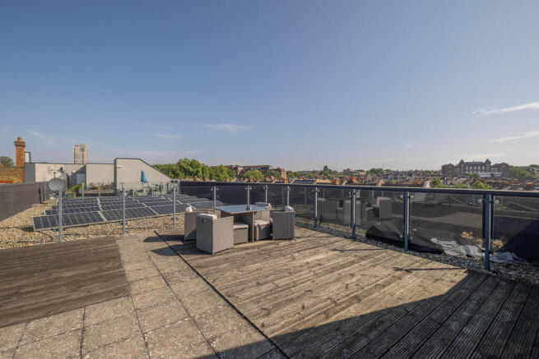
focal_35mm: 15
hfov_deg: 100.4
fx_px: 225
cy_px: 180
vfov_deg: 77.4
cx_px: 270
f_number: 6.4
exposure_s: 1/2700
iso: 500
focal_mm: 10
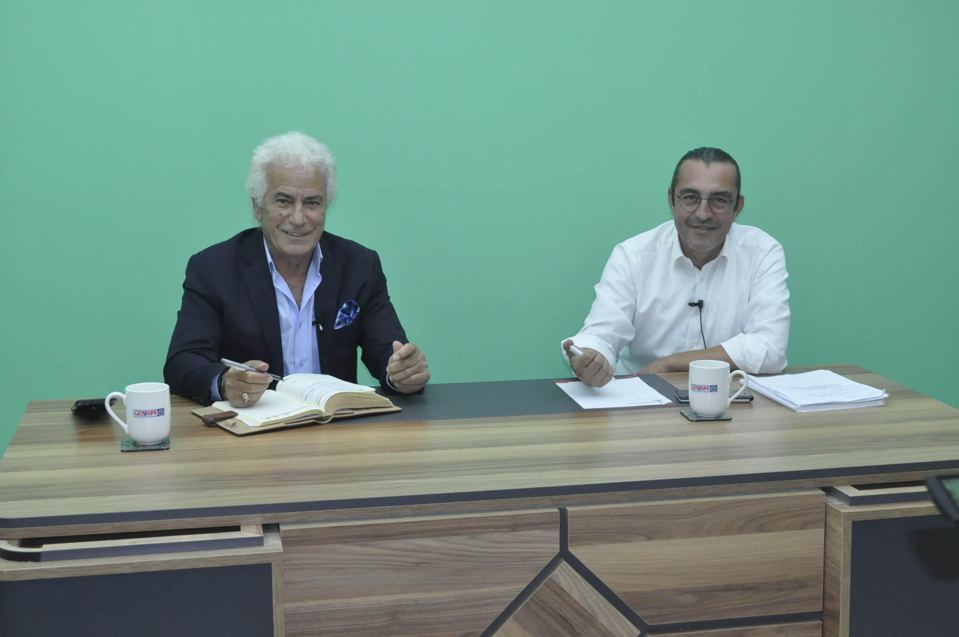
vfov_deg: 25.7
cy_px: 318
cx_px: 480
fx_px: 1397
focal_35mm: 52
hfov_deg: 37.9
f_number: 7.1
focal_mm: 35
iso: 2000
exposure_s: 1/200
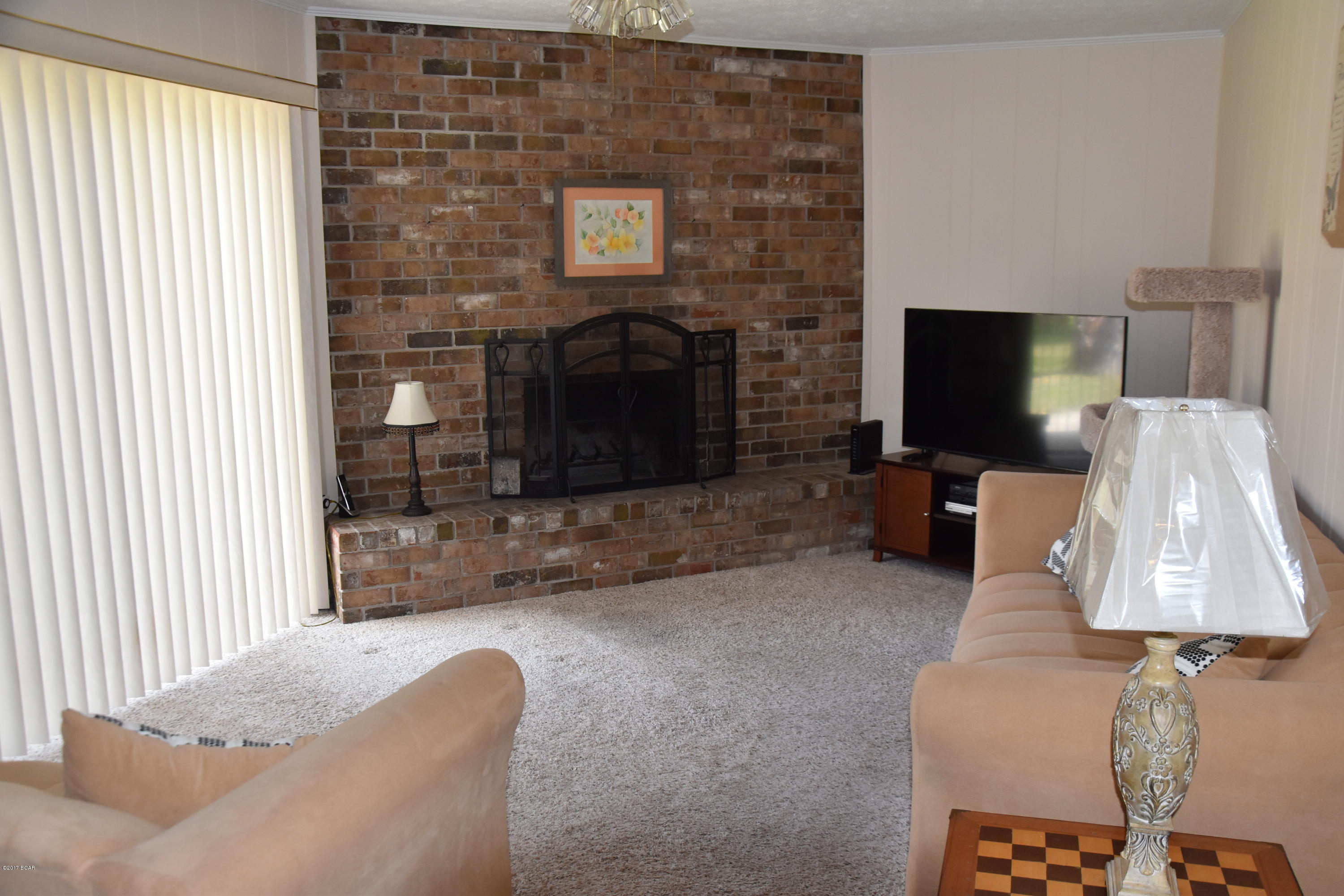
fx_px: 1176
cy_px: 448
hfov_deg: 59.5
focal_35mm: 32
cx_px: 672
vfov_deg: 41.7
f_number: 5
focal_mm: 21
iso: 800
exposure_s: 1/100
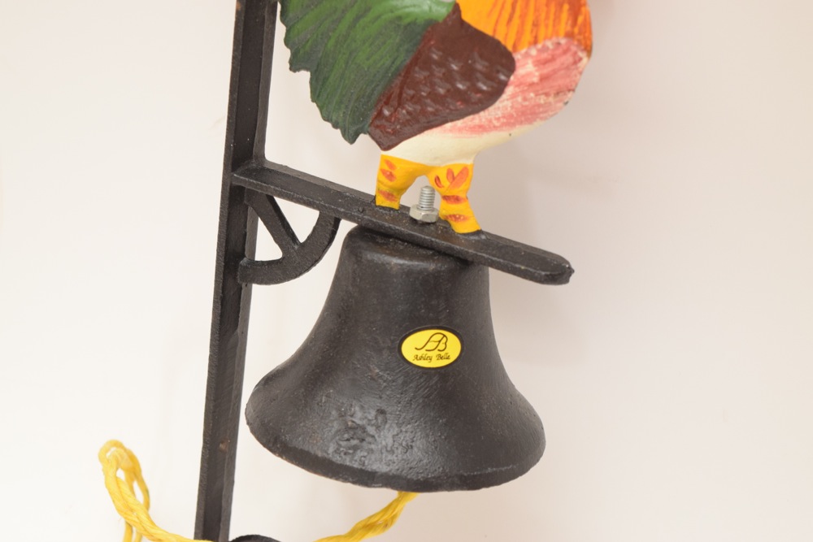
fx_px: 1863
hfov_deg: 24.6
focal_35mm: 82
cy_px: 271
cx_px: 406
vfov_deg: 16.6
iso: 1400
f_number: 5.6
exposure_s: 1/60
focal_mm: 55
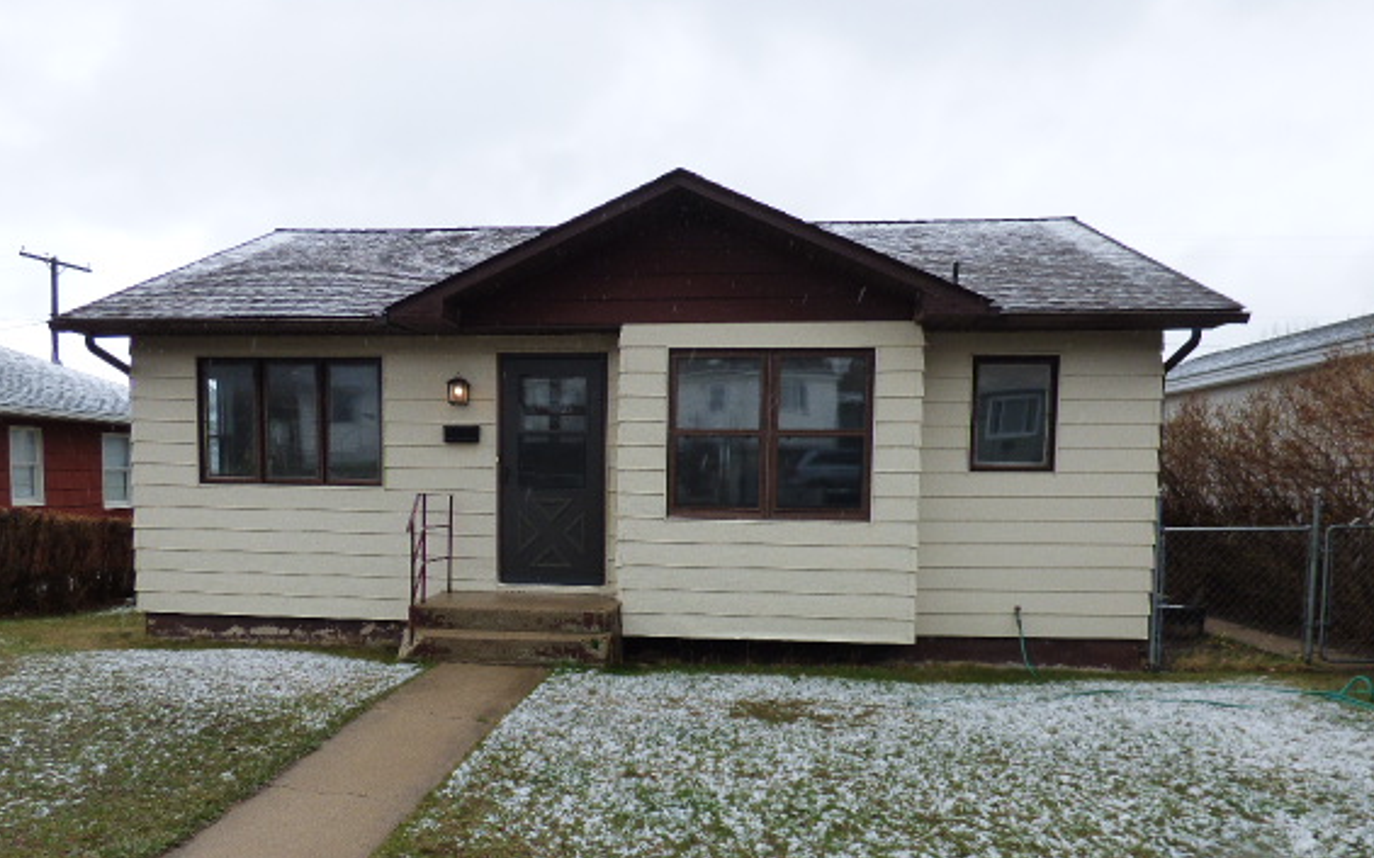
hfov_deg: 74.7
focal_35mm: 24
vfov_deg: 50.4
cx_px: 632
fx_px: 899
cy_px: 547
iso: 160
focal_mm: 3.58
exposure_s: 1/800
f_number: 2.8
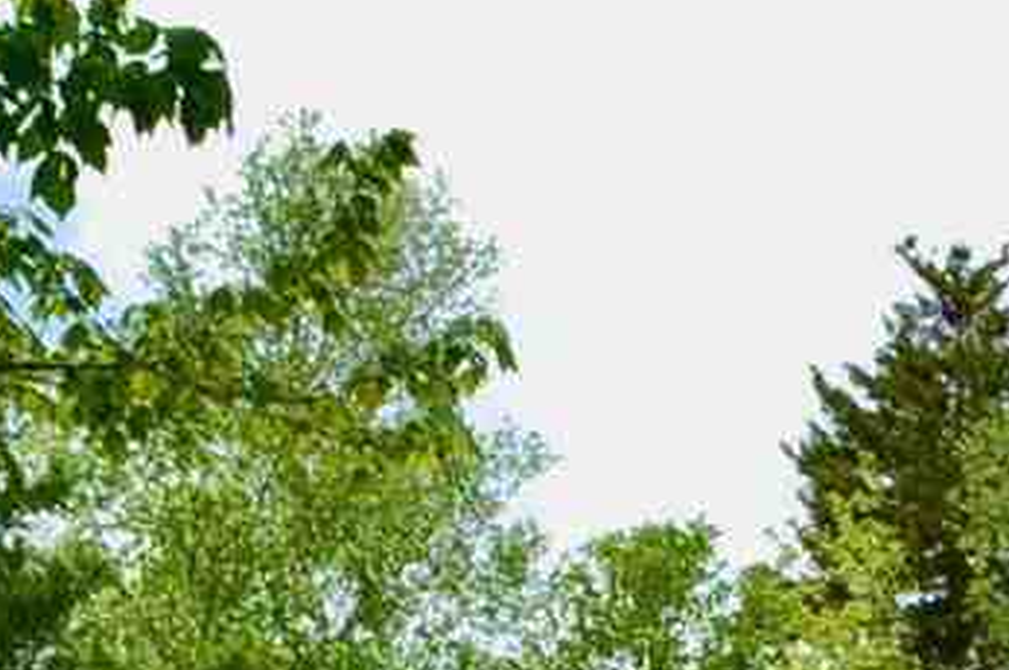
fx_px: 4480
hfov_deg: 12.6
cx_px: 1175
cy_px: 1604
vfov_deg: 7.9
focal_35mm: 160
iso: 400
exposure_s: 1/400
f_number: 11
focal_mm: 18
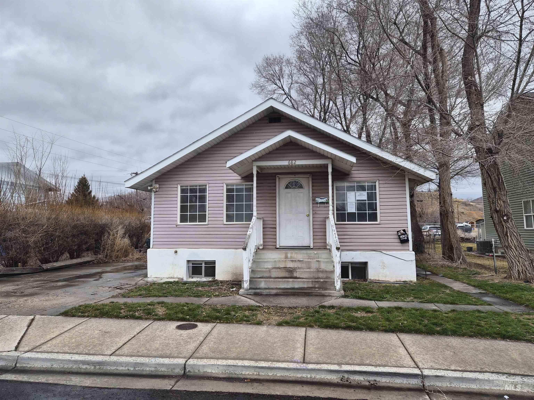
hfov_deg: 73.9
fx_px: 355
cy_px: 200
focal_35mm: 23
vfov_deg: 58.9
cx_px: 267
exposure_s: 1/878
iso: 80
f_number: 1.8
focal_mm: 5.4
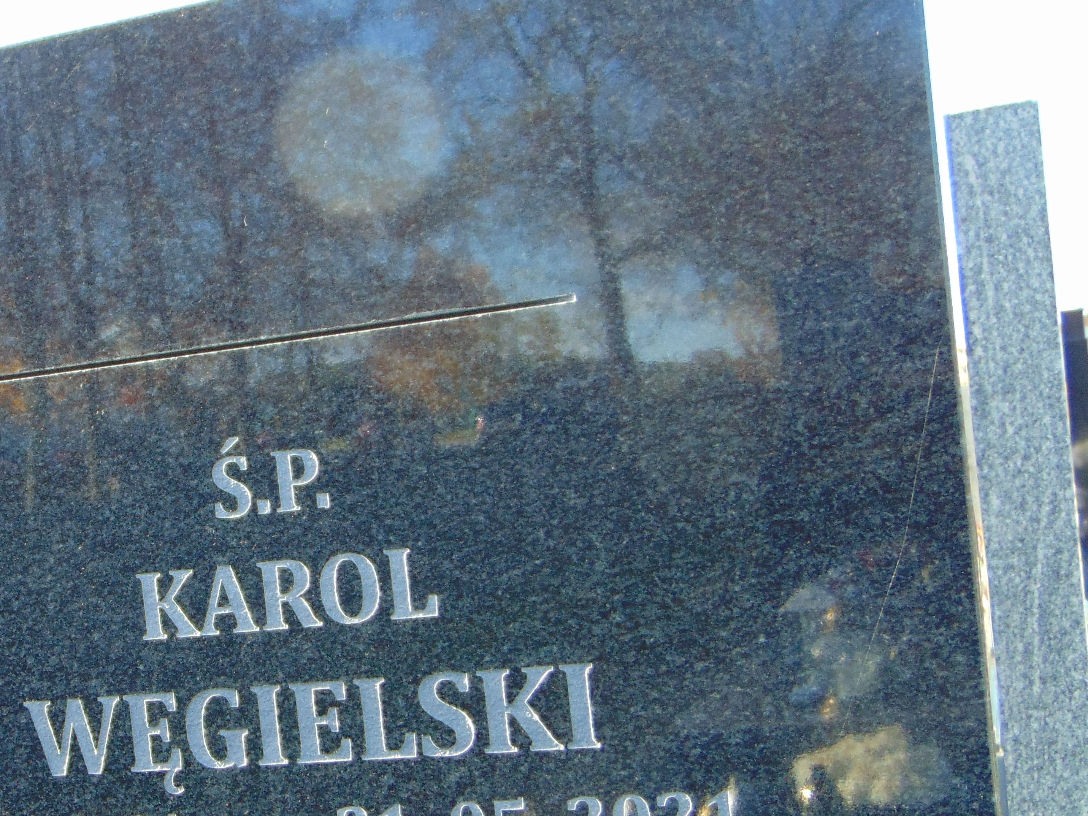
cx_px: 182
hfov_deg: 29.8
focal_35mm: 63
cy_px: 576
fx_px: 1980
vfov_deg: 23.1
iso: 80
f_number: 3.2
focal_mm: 6.3
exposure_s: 1/125
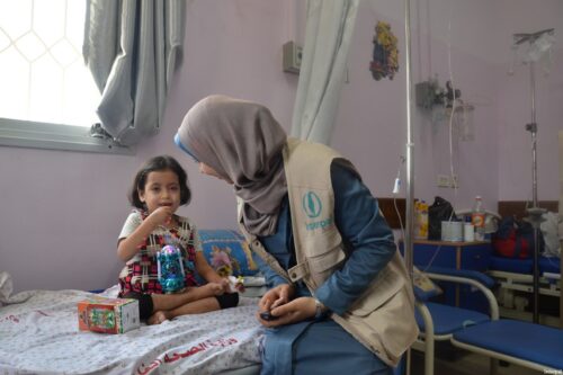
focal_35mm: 27
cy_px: 188
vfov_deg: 47.9
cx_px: 282
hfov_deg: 67.4
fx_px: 422
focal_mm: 18
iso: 400
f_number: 4.5
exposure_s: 1/80
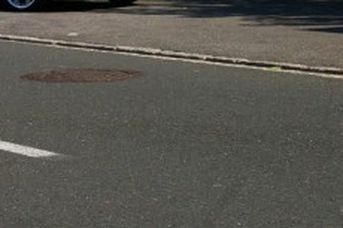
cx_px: -145
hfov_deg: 13.4
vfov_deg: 9.3
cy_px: -25
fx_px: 1390
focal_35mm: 146
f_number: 9.5
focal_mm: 28
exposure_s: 1/250
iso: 200
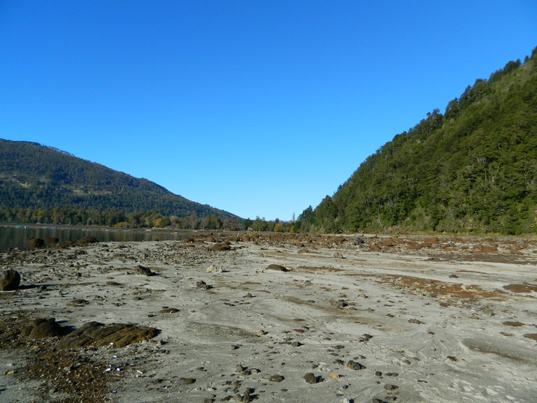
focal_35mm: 26
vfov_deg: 53.1
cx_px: 267
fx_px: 403
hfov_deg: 67.3
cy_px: 196
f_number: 8.7
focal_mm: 4.5
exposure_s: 1/160
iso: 80
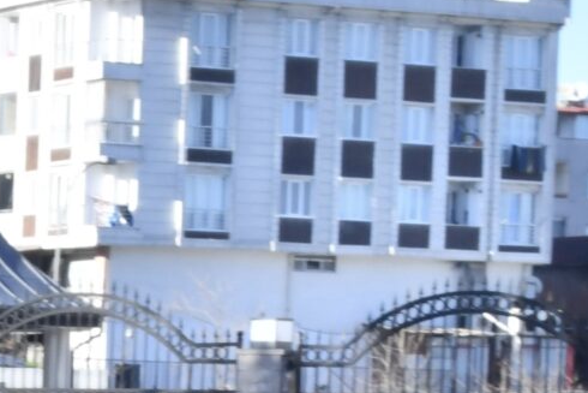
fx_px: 3071
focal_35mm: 188
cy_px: 961
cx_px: -883
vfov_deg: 6.9
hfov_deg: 9.6
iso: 500
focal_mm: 36
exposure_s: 1/100
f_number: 20
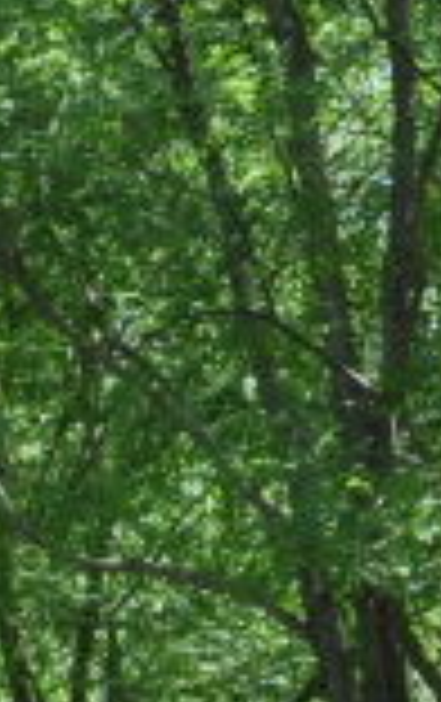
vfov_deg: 8.1
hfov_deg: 4.8
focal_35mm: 250
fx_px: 4796
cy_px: 1310
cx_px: -1318
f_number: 11
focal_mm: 25
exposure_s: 1/125
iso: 320
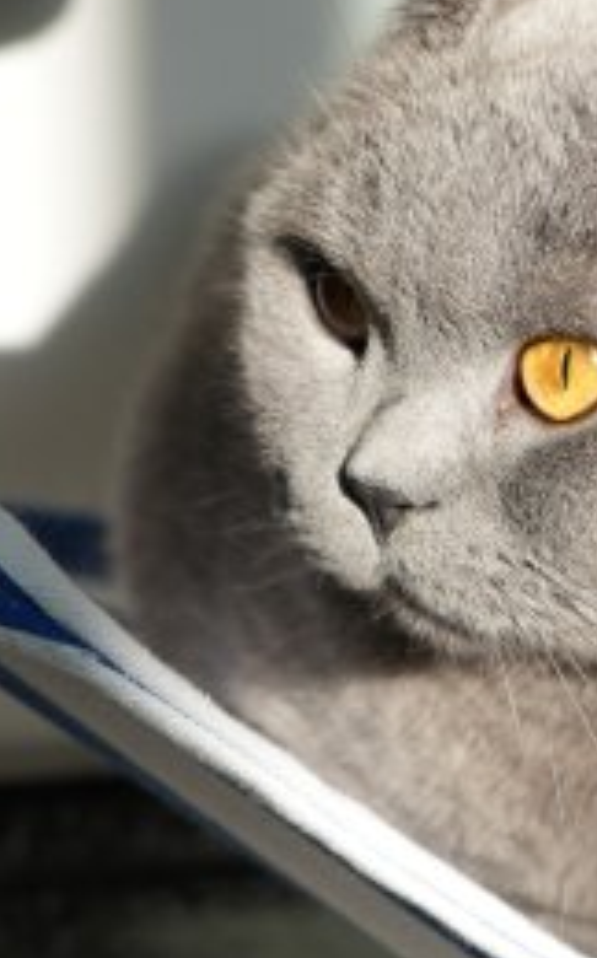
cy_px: 398
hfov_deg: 9.0
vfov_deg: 14.5
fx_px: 3757
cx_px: 678
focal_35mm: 144
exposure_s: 1/60
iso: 160
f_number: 5.6
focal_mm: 60
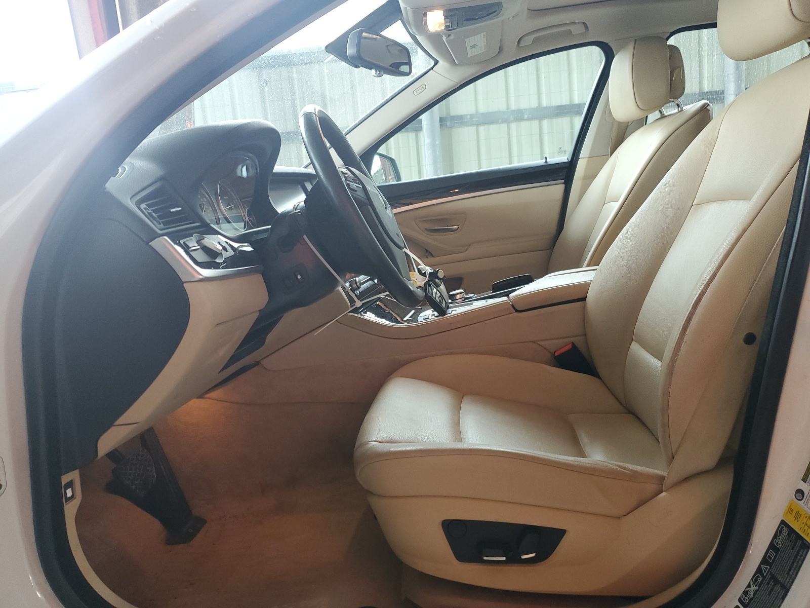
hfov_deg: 67.3
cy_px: 304
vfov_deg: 53.1
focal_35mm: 26
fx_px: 608
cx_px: 405
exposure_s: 1/60.2
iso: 108
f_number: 1.5
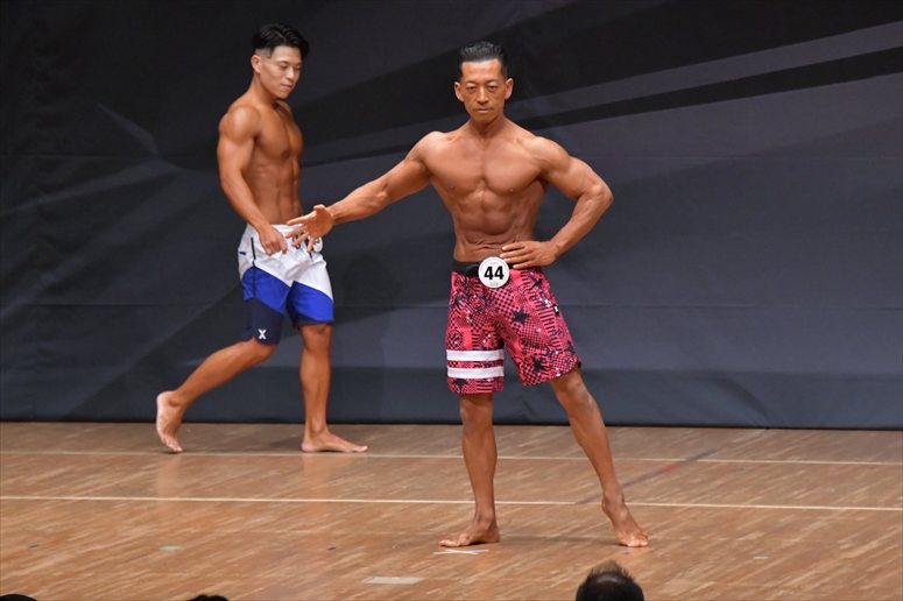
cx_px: 452
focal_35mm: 285
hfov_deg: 7.2
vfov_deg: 4.8
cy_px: 300
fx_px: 7145
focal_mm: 190
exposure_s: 1/400
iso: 6400
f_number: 5.6
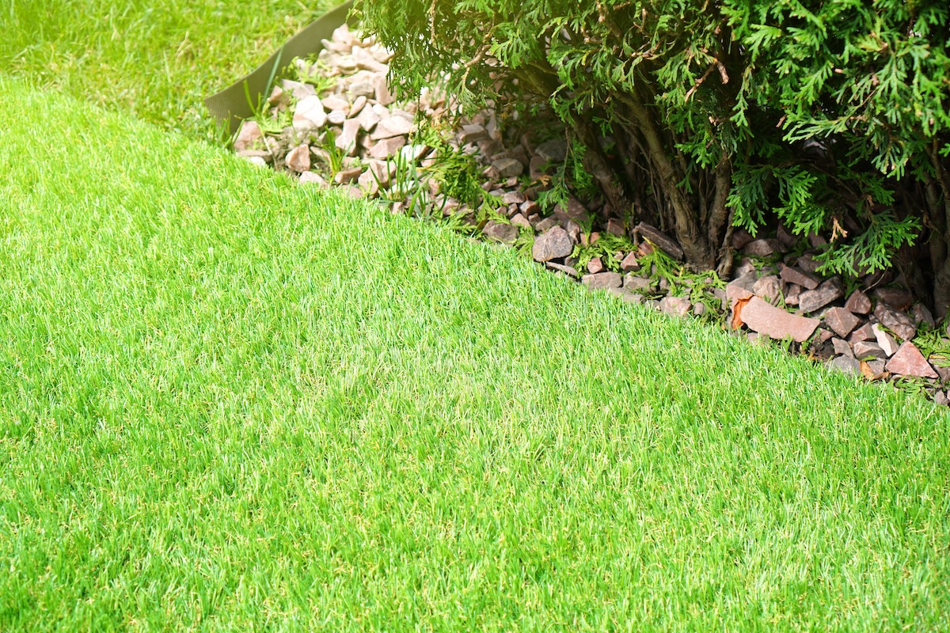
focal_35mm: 52
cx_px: 475
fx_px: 1385
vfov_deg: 25.8
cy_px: 316
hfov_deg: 37.9
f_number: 3.5
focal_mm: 35
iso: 100
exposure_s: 1/320
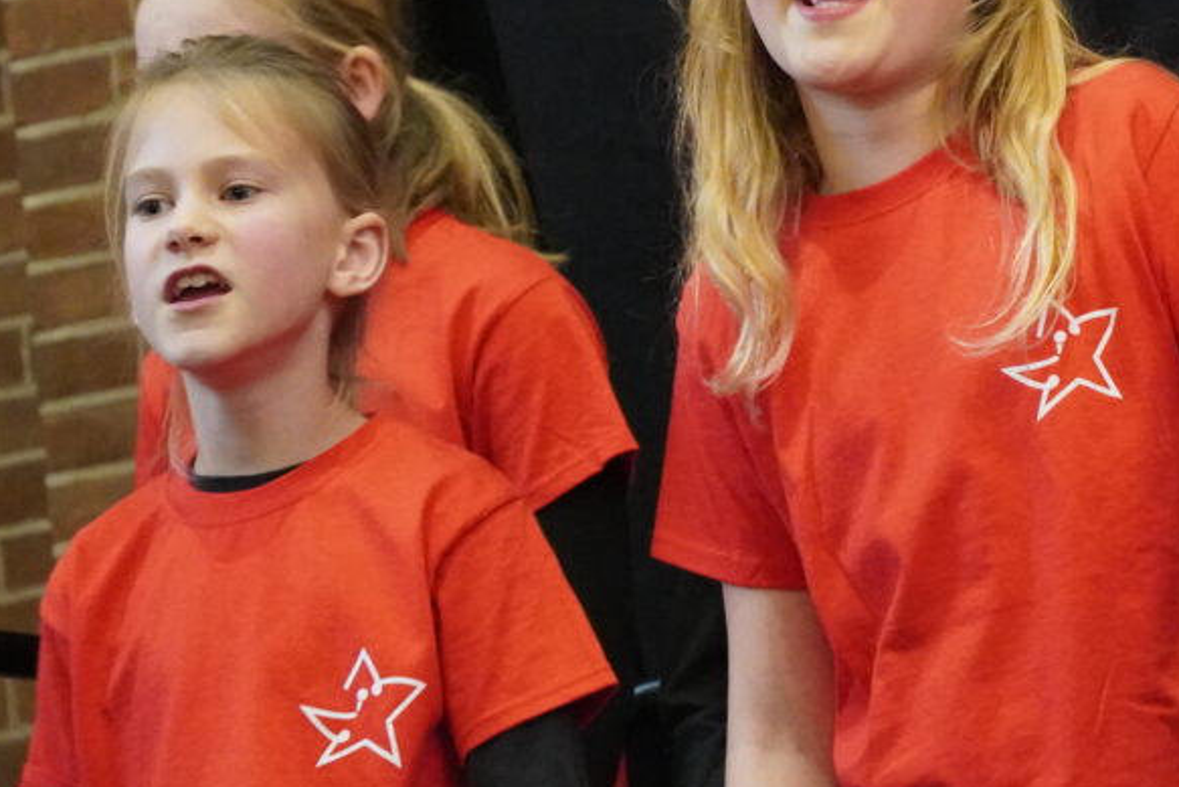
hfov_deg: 6.5
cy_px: 53
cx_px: 1011
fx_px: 10417
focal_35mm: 318
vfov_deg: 4.3
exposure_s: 1/60
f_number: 5.6
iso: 8000
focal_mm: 103
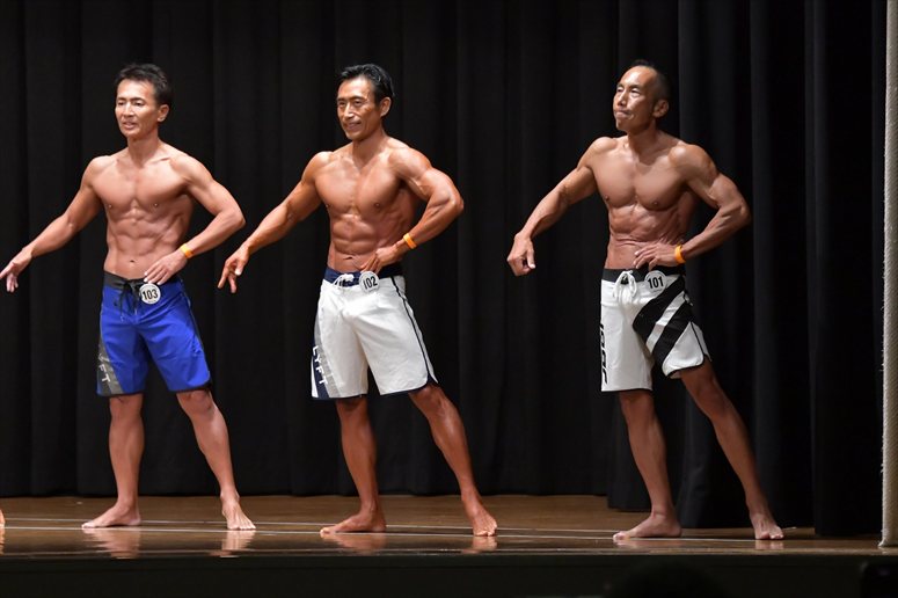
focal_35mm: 202
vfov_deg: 6.8
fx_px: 5036
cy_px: 299
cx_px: 449
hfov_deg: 10.2
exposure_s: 1/400
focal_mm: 135
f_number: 5.6
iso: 6400
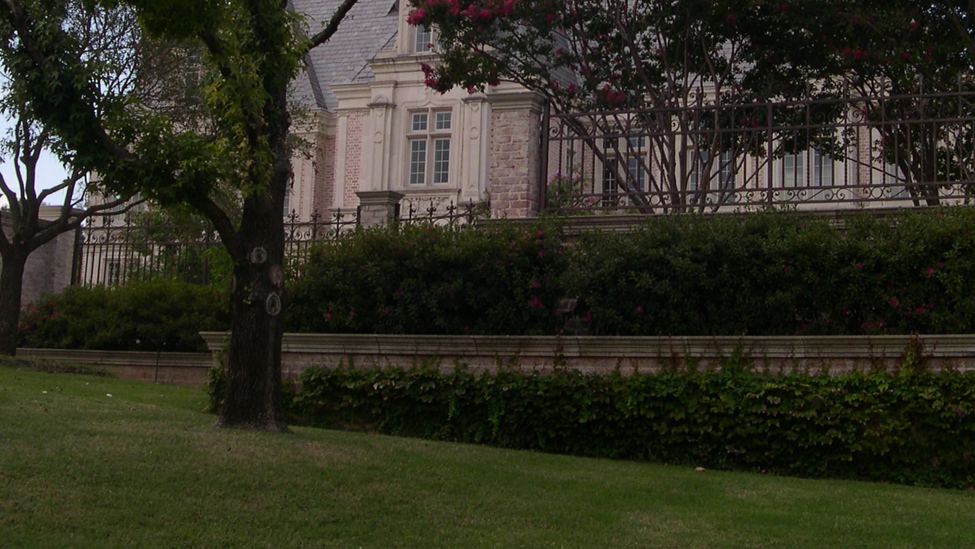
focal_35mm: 59
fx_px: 1525
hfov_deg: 35.4
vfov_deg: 20.0
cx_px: 516
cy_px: 58
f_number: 7.6
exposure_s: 1/133
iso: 100
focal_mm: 8
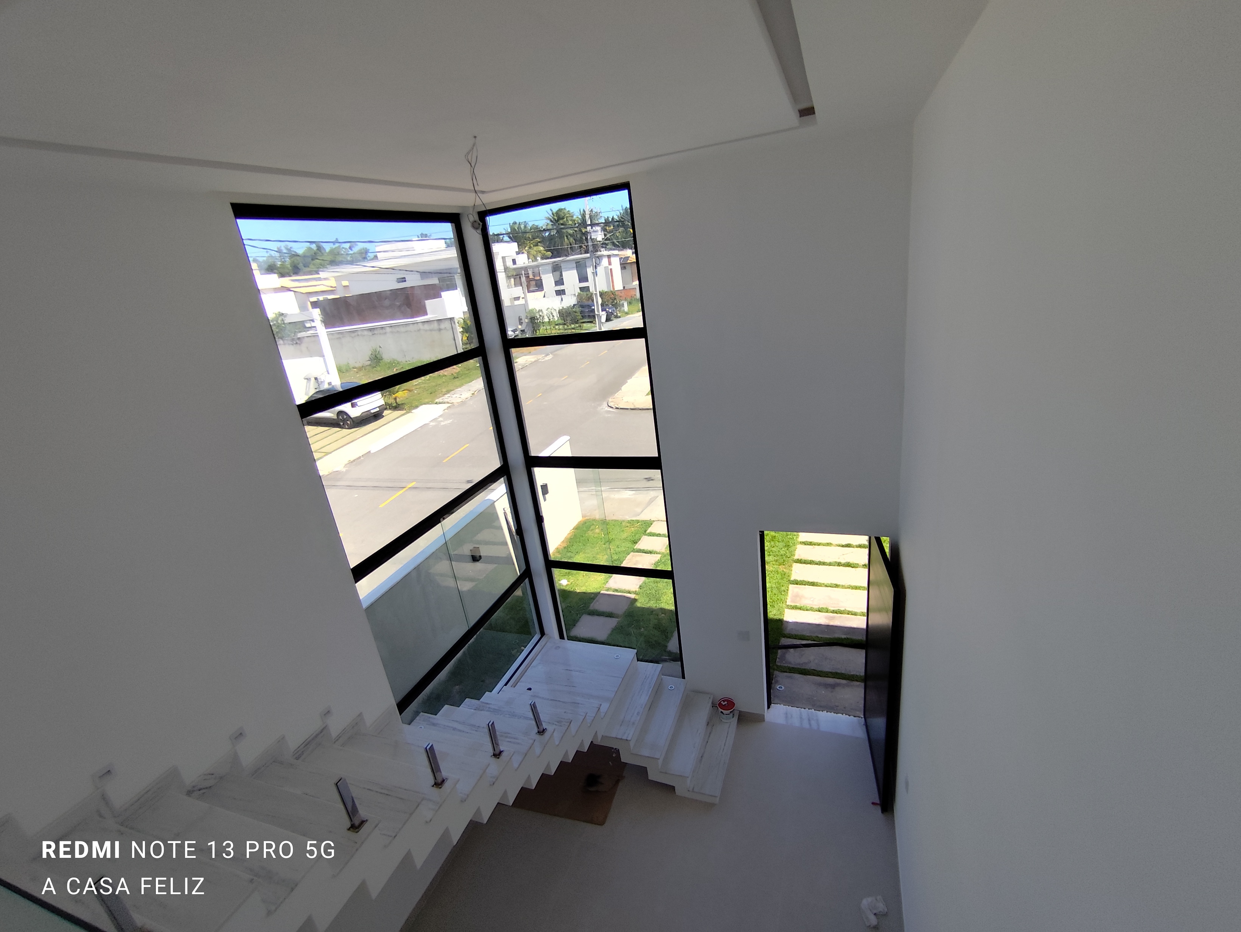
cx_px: 620
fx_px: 574
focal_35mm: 16
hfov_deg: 94.5
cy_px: 466
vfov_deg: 78.2
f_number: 2.2
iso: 50
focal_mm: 1.65
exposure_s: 1/1042
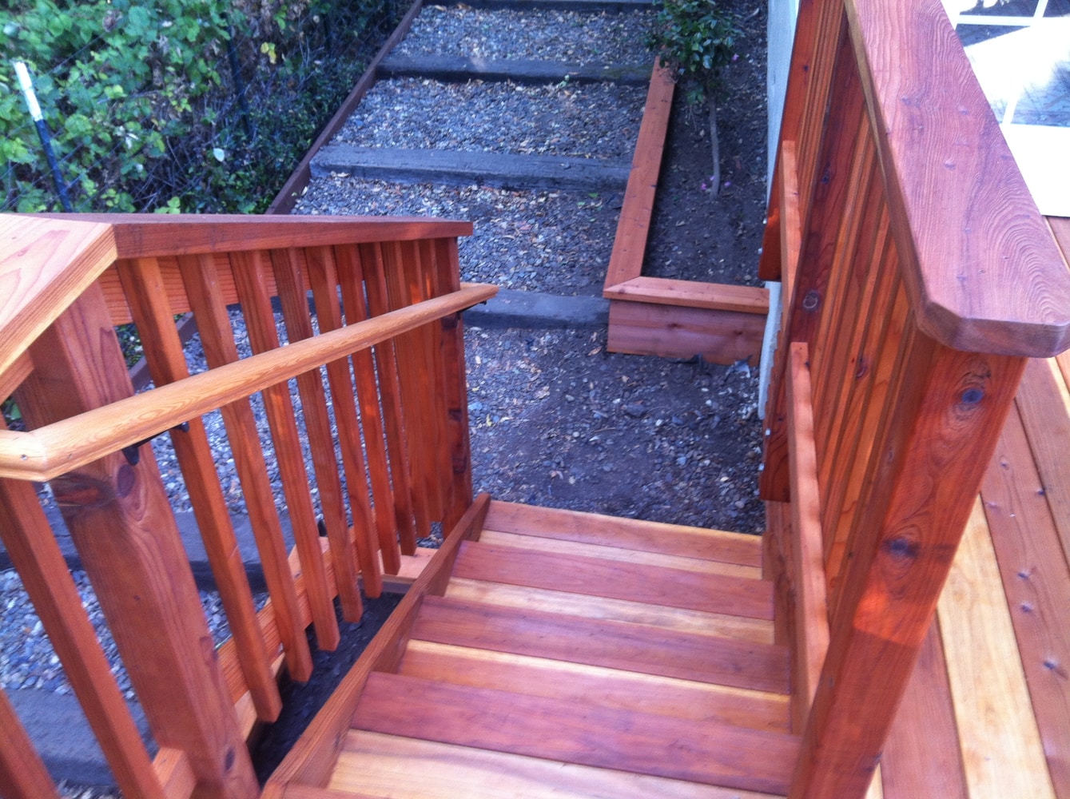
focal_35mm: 35
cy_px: 400
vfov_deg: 40.6
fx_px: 1080
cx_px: 535
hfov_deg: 52.7
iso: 80
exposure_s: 1/17
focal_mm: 3.85
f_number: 2.8
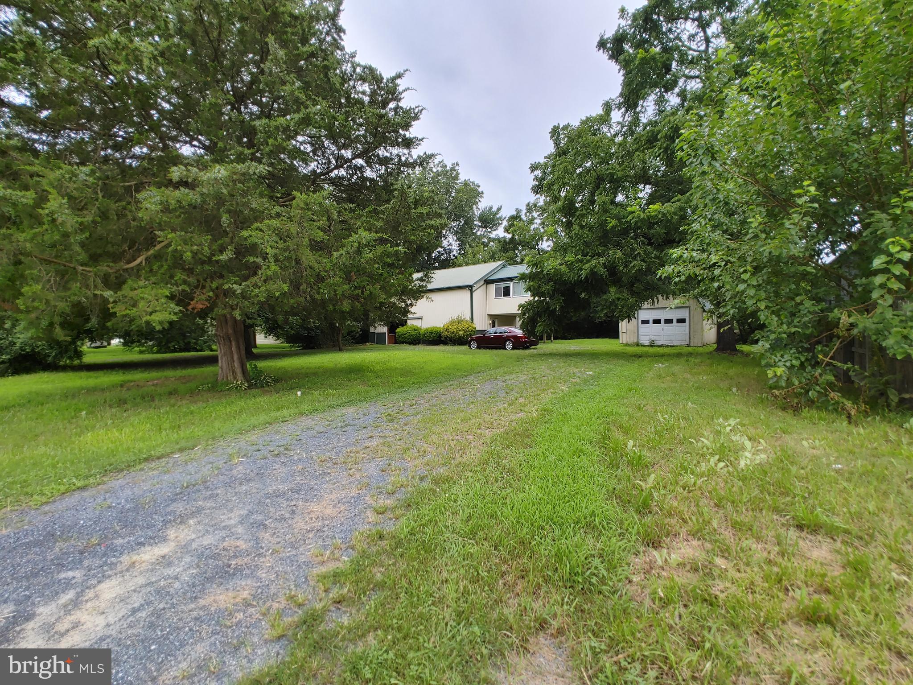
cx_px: 456
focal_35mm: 15
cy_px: 342
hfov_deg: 98.2
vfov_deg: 81.7
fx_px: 396
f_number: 1.9
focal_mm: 1.78
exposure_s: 1/186
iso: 50
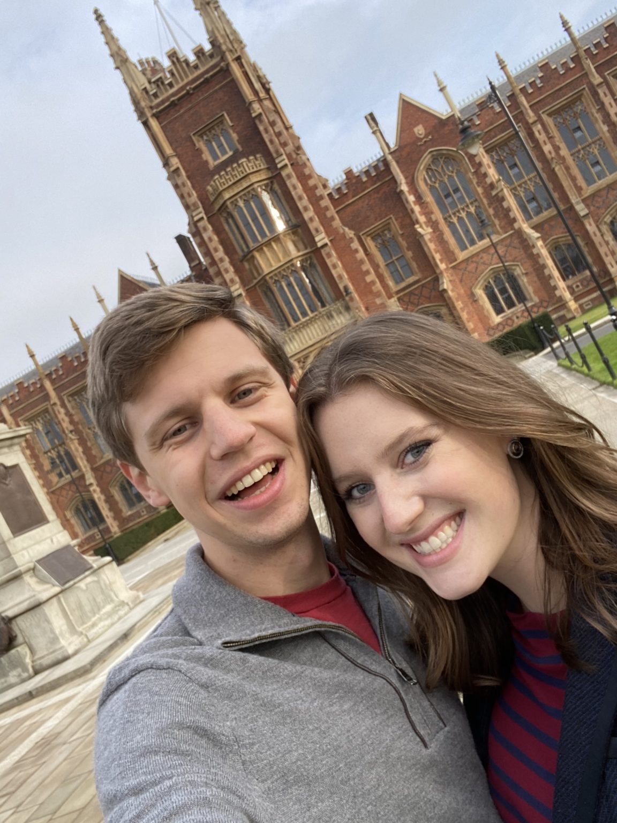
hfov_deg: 46.8
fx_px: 713
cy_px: 412
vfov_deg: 60.0
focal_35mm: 30
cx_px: 308
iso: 25
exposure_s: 1/145
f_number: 2.2
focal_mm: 2.71
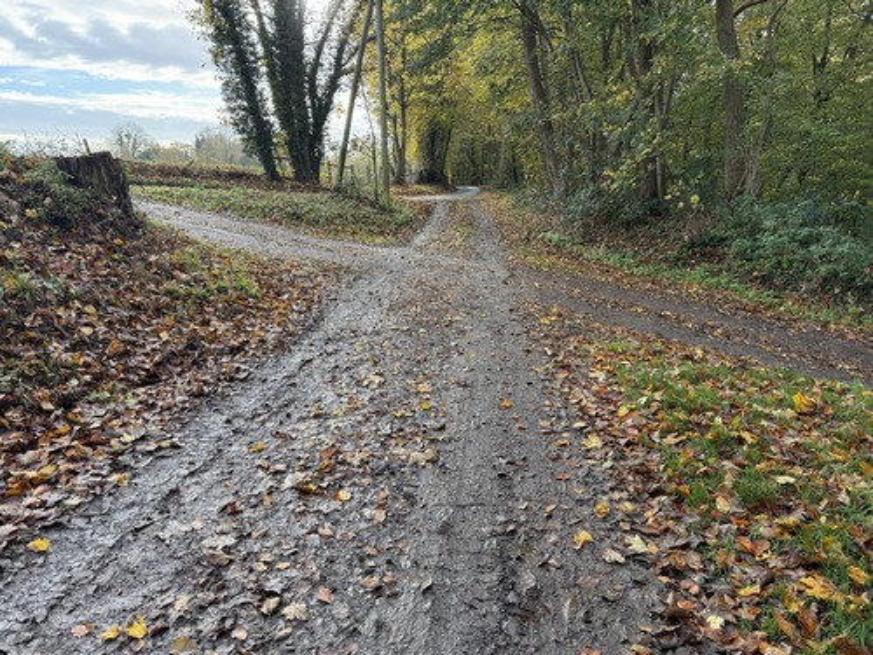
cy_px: 328
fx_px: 605
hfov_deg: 71.6
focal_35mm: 24
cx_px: 436
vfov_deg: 56.8
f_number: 1.78
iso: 100
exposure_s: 1/414
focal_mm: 6.76
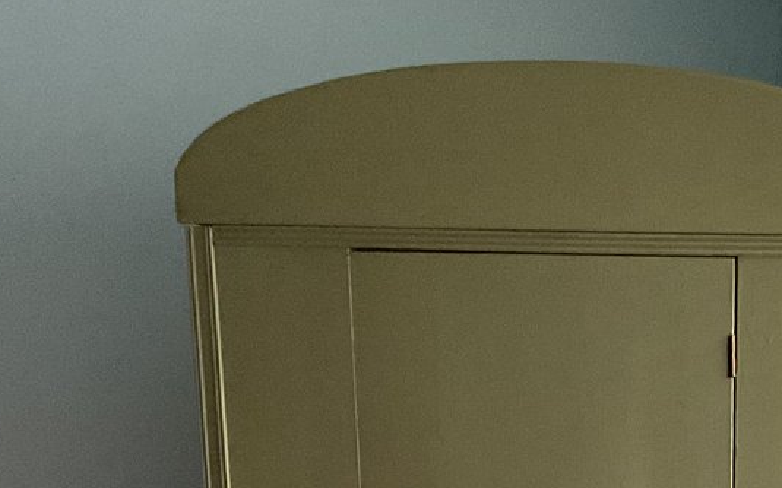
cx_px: 780
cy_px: 791
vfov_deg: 13.8
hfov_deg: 22.9
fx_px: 1854
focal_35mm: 87
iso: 100
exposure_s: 1/60
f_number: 1.8
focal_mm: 3
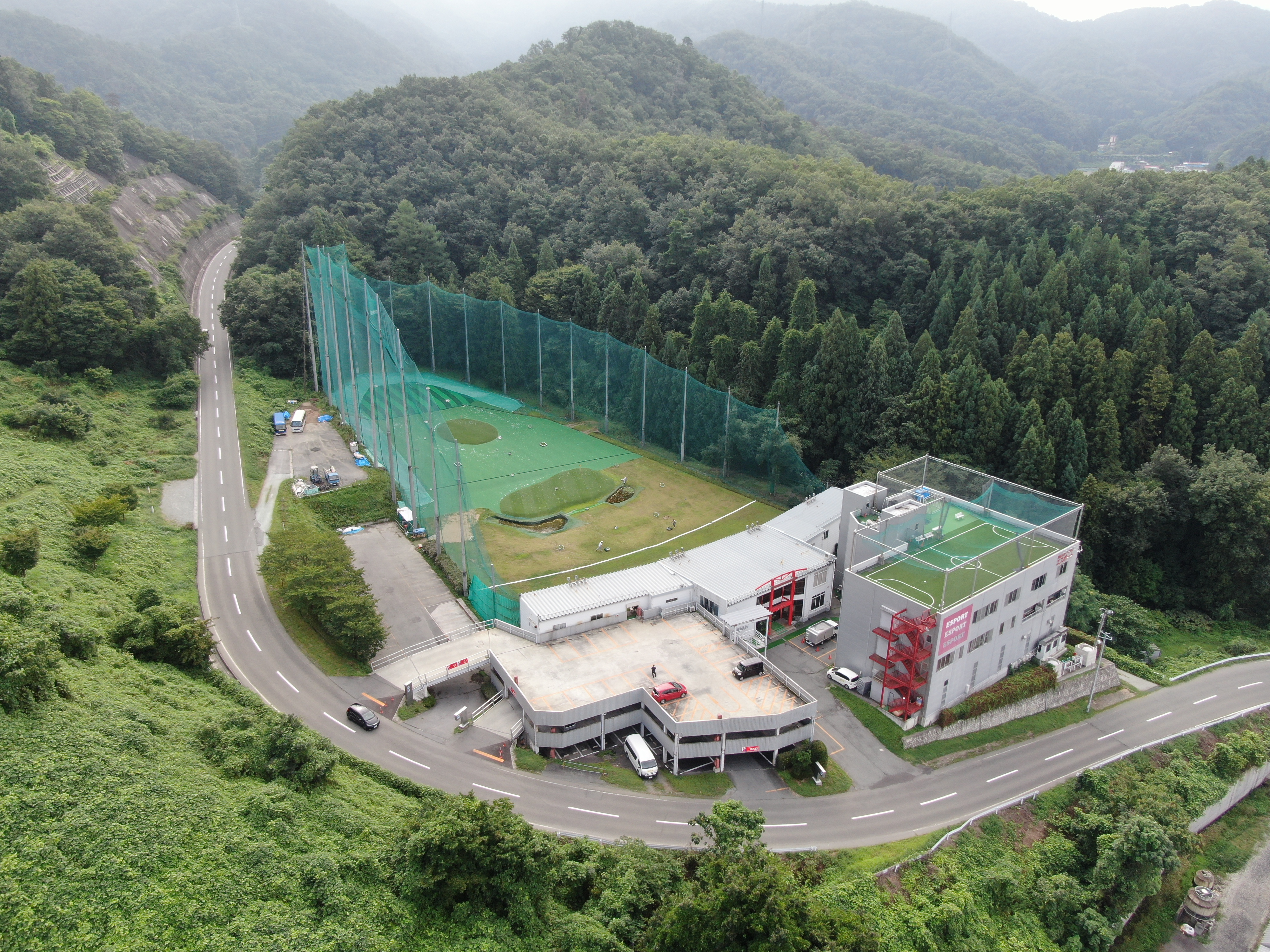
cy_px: 476
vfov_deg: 56.8
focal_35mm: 24
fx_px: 881
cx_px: 635
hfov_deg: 71.6
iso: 110
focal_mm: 4.39
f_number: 2.8
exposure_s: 1/400
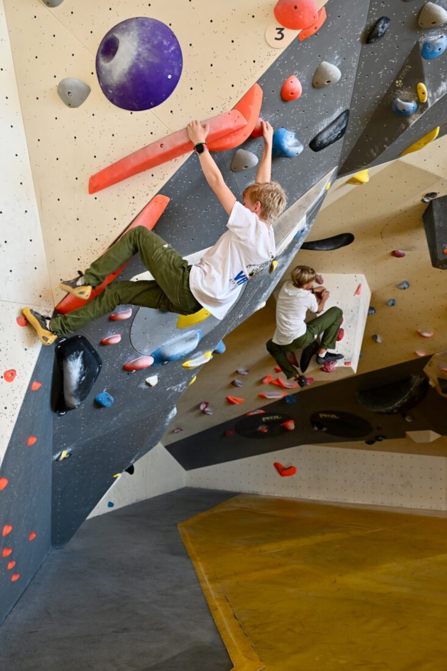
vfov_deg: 61.1
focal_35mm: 30
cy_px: 336
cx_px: 224
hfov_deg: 42.9
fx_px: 568
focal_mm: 30.5
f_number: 4.5
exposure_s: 1/125
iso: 1250
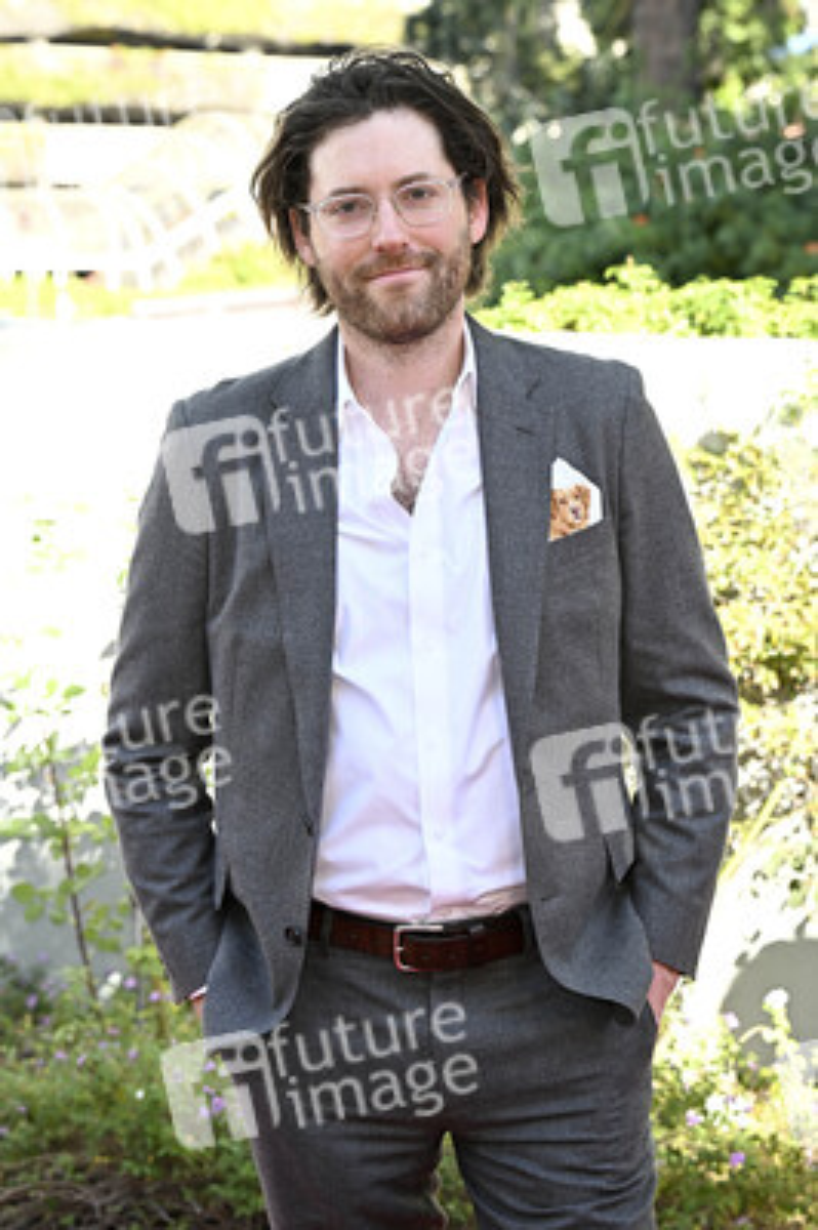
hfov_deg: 18.6
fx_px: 2492
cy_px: 615
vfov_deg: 27.7
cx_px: 409
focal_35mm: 73
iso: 640
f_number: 5.6
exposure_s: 1/320
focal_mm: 73
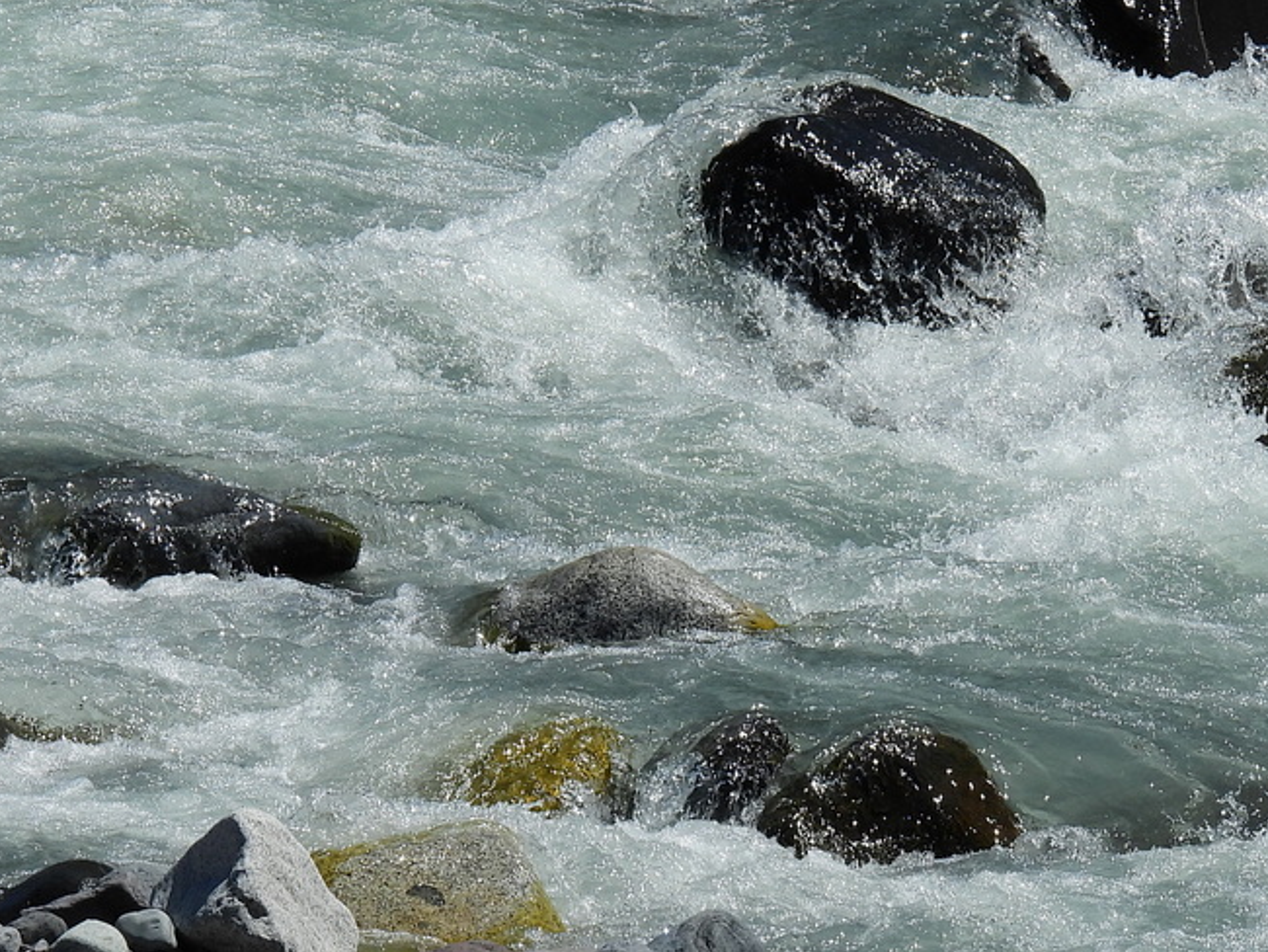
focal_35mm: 630
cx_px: 669
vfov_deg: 2.4
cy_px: 359
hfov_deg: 3.1
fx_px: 23086
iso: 100
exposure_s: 1/1600
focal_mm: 57.1
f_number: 5
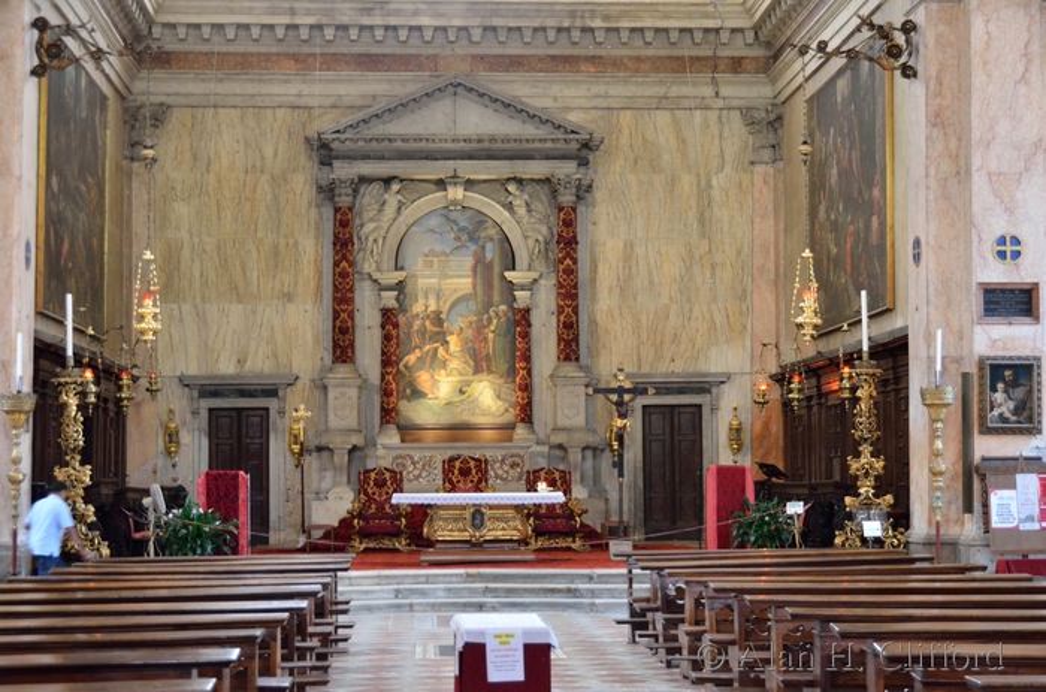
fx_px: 1826
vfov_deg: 21.5
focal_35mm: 63
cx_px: 523
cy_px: 346
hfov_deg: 32.0
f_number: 4.5
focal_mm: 42
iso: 1600
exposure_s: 1/13
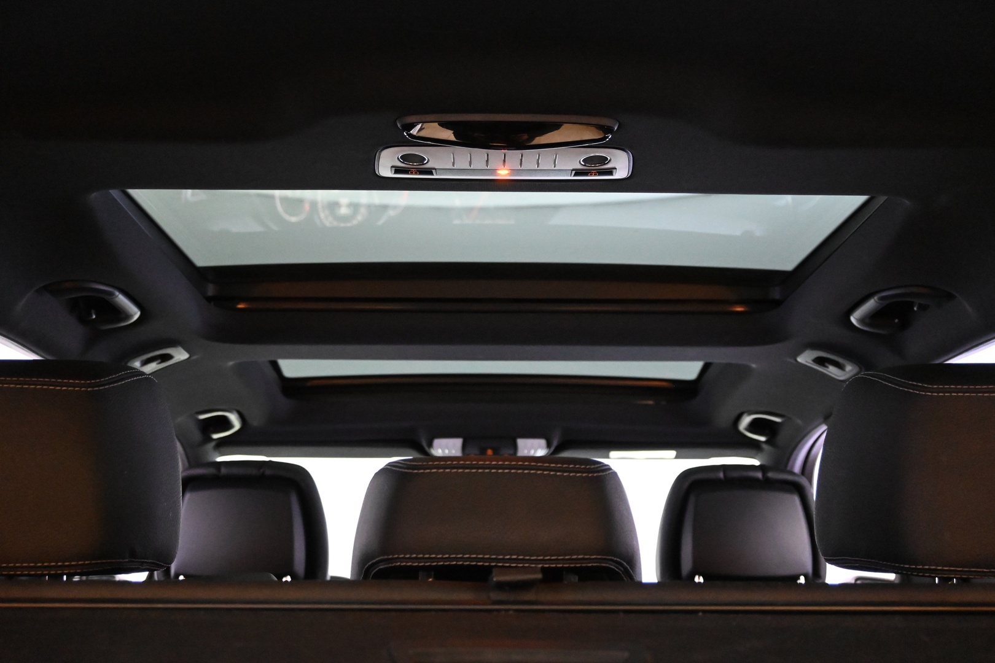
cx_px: 498
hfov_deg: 49.6
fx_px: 1078
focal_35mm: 39
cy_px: 332
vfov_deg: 34.2
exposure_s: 1/40
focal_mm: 26
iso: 7200
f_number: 4.5
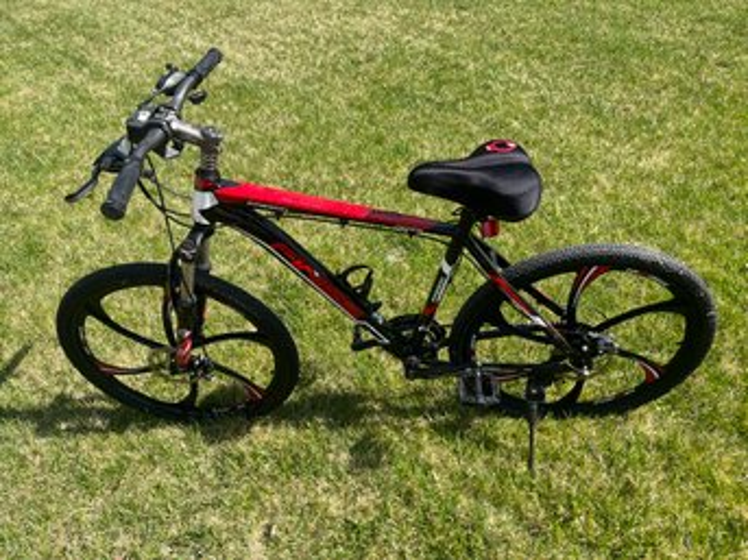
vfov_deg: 53.0
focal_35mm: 26
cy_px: 280
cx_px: 374
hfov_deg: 67.3
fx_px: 562
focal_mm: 5.1
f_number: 1.6
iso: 50
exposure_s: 1/1441
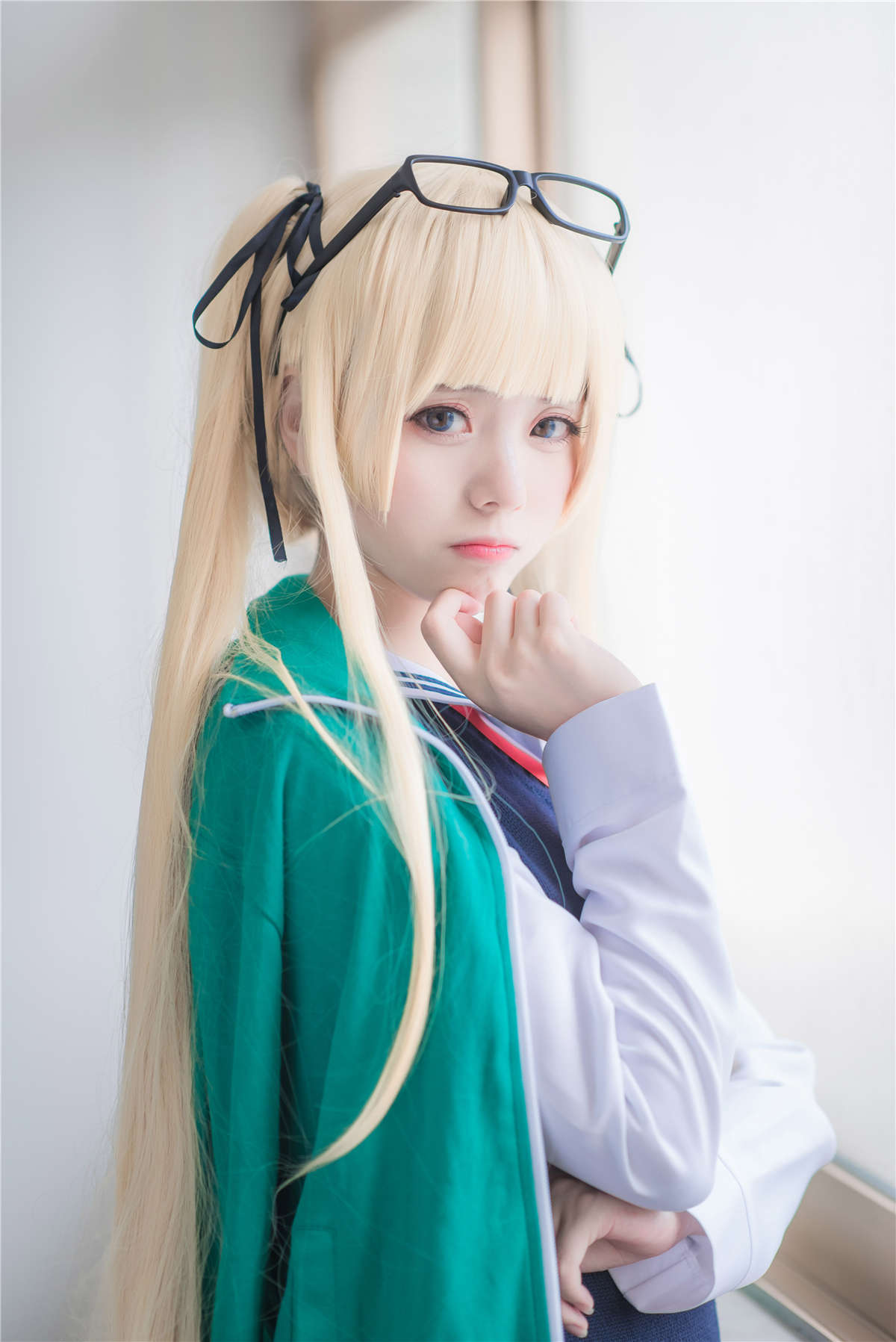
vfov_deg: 23.9
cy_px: 671
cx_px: 448
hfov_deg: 16.1
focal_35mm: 85
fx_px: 3169
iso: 200
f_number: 2
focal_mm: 85
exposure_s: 1/250
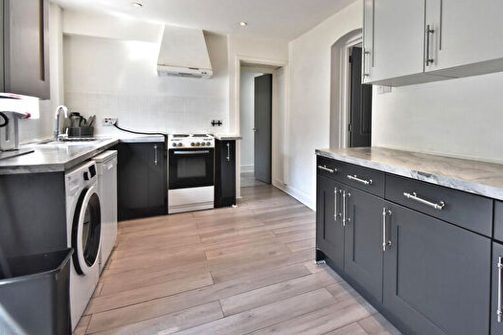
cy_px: 130
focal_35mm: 20
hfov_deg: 81.4
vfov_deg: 61.3
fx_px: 279
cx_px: 332
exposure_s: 1/160
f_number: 6.3
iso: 800
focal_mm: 10
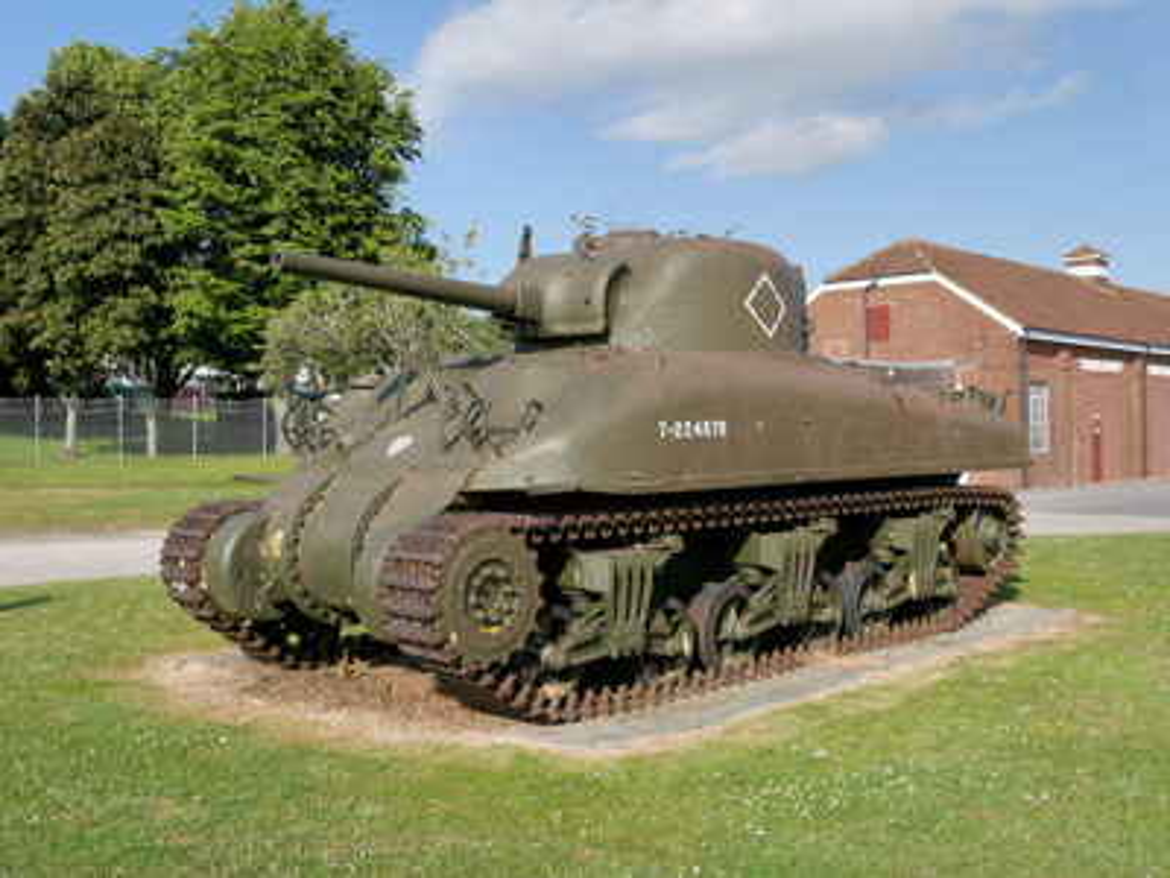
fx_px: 1284
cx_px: 585
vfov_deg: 37.7
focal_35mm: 38
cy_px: 439
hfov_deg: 49.0
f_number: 8
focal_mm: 19
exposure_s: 1/320
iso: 200
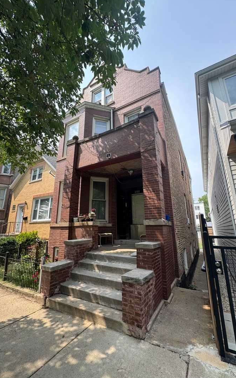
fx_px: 154
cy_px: 189
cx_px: 113
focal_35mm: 15
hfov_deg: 74.8
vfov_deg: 101.4
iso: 40
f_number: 2.2
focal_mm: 2.22
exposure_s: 1/279
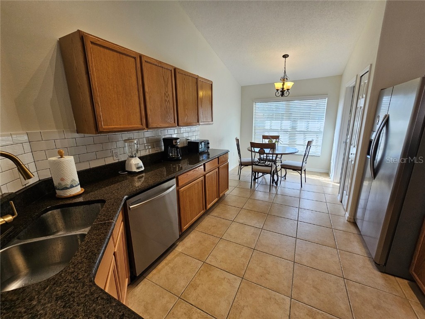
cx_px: 212
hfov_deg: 106.2
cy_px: 160
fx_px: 160
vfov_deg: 89.9
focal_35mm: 13
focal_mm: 2.2
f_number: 2.2
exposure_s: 1/120
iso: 100
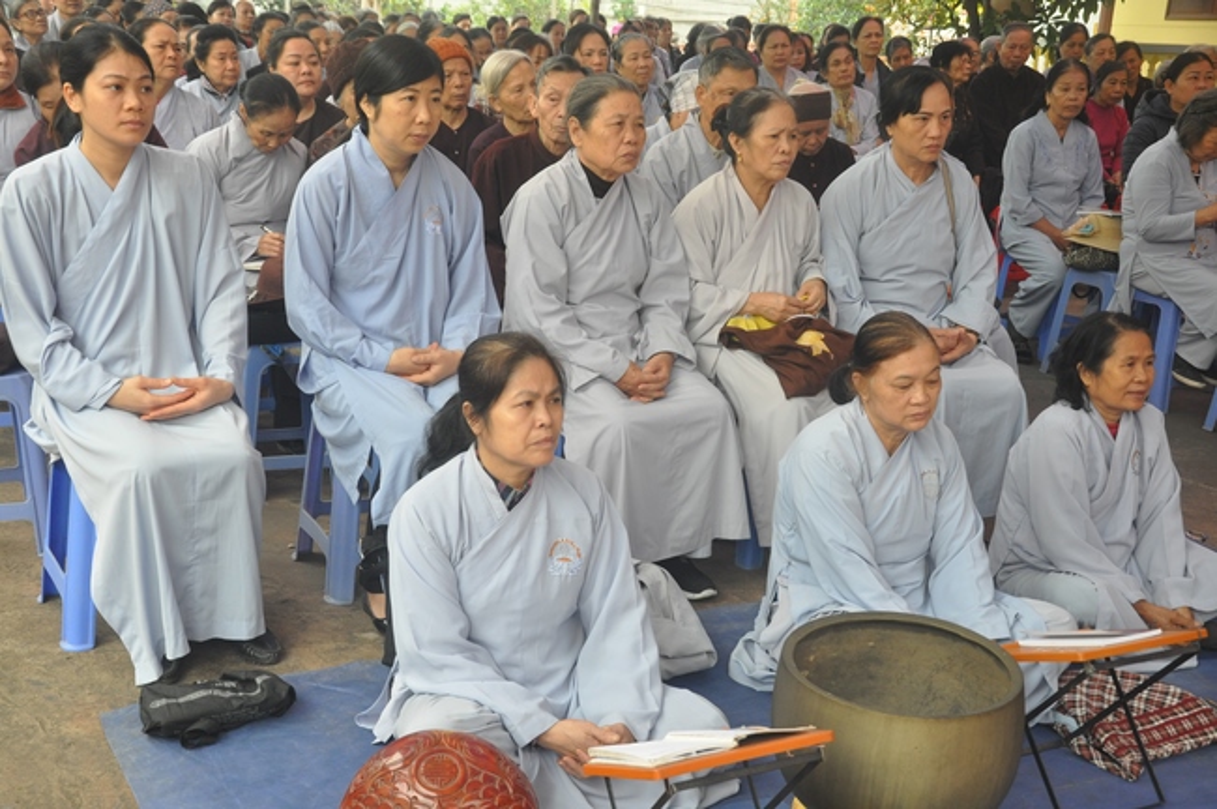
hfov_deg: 41.2
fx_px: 1621
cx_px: 608
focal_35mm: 48
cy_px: 404
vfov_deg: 28.0
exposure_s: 1/160
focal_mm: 32
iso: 800
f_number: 6.3
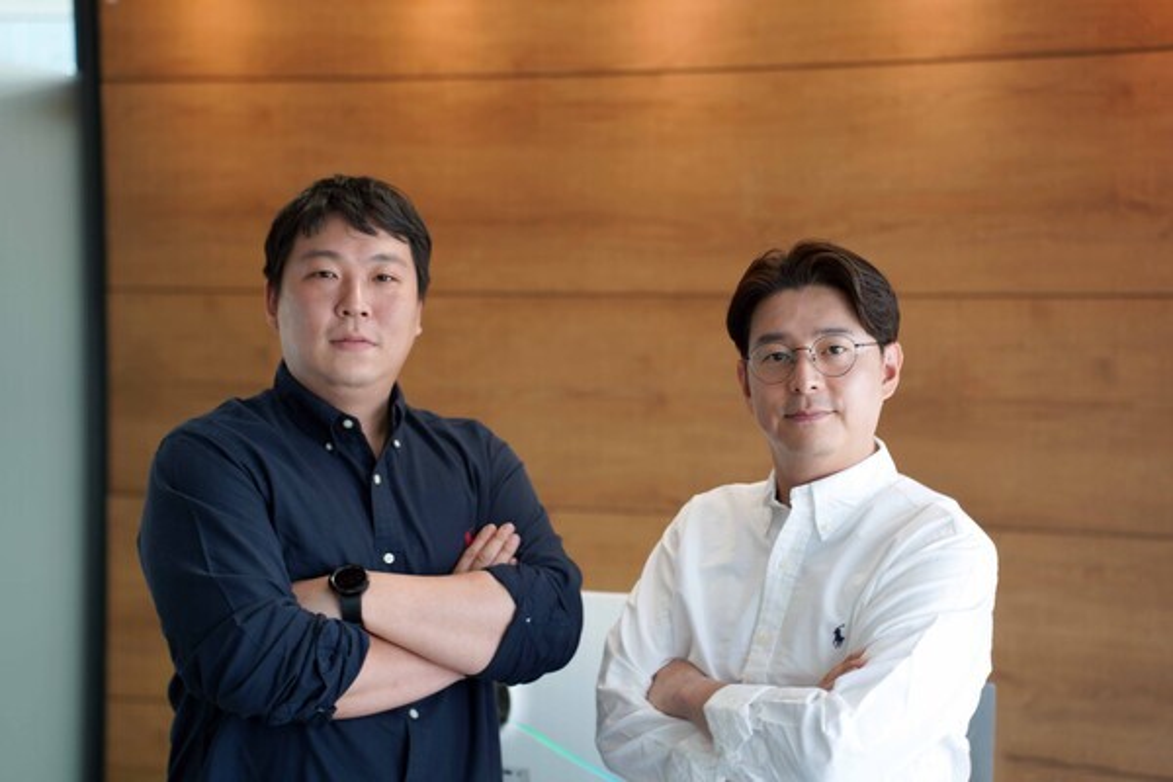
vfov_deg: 20.3
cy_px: 391
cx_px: 586
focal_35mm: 67
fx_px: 2183
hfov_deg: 30.1
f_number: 2.8
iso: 200
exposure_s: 1/50
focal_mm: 67
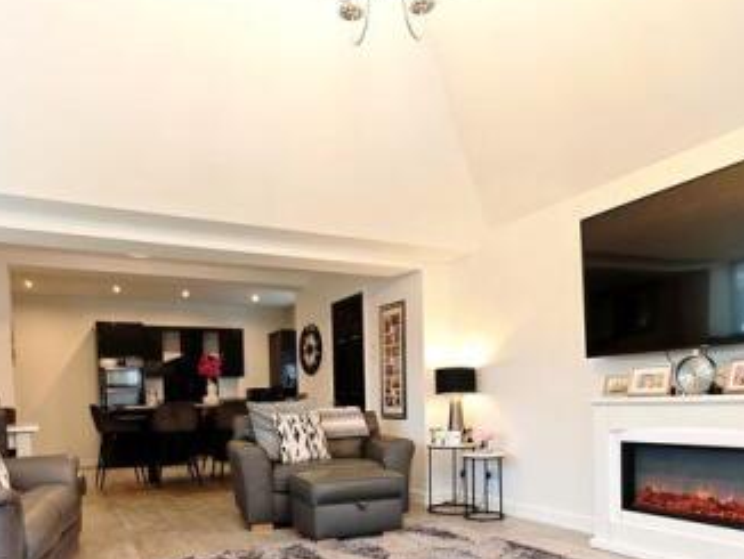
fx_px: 538
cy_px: 428
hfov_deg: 69.3
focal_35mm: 25
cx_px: 362
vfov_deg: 52.2
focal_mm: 2.03
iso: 125
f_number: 1.8
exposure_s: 1/50
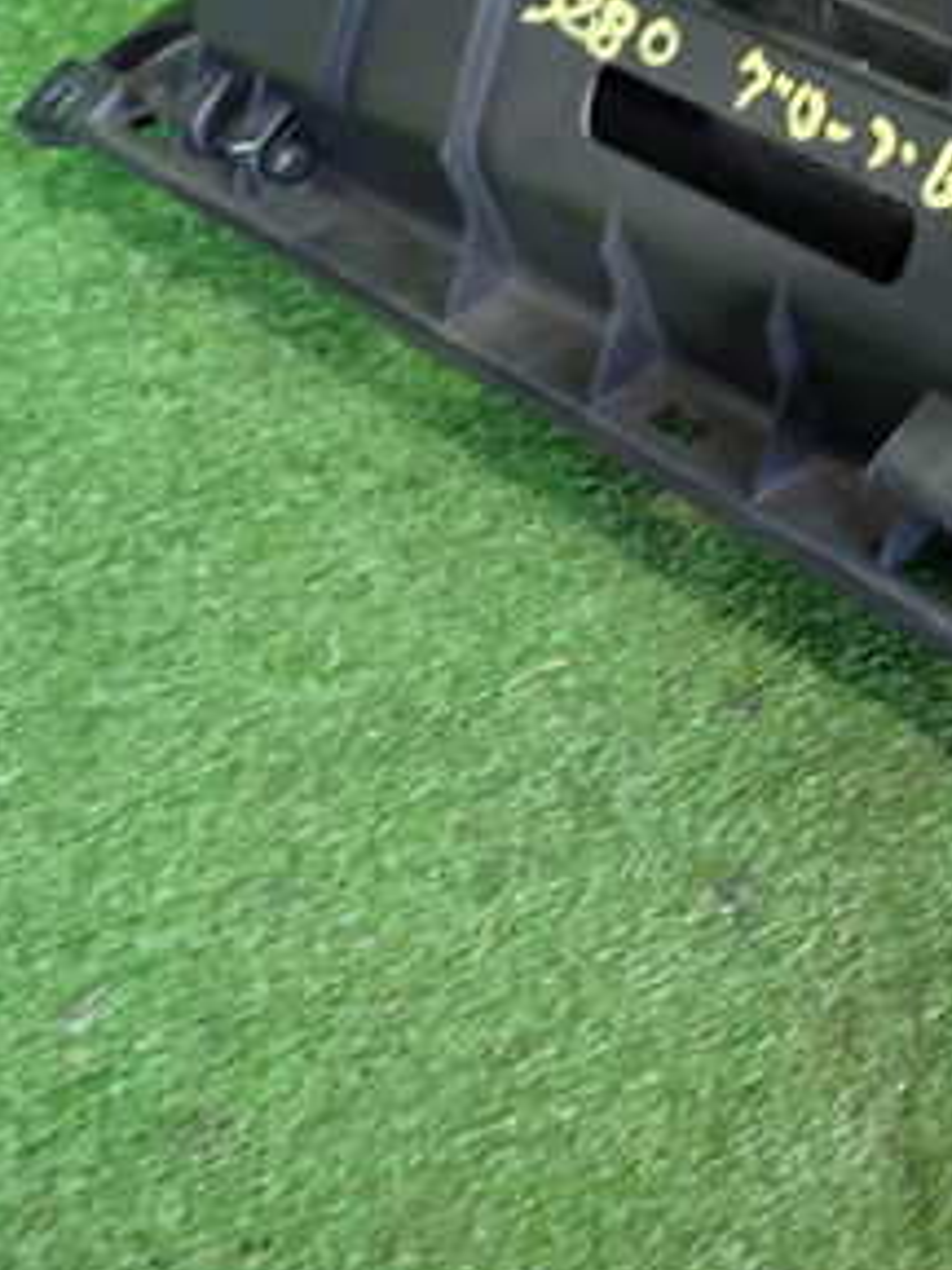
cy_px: 318
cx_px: 1168
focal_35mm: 52
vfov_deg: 36.0
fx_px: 1907
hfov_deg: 25.0
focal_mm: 4.5
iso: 800
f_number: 2
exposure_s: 1/30
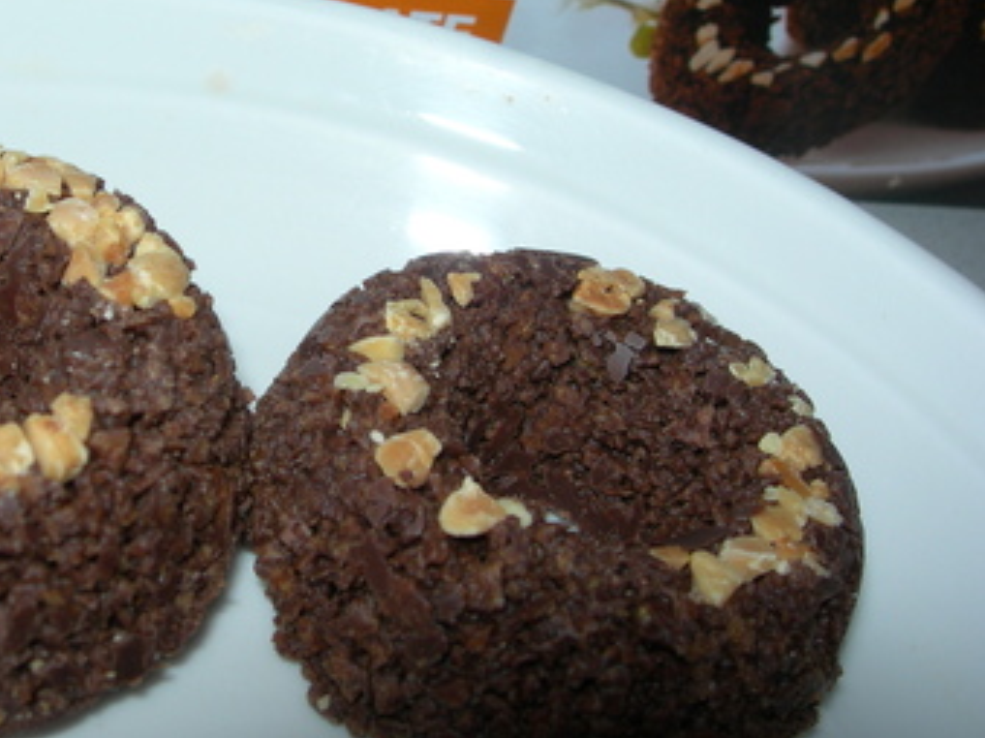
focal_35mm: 56
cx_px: 276
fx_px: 1593
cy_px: 260
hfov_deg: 33.8
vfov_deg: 26.0
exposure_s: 1/60.1
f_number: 4.8
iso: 50
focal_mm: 7.8
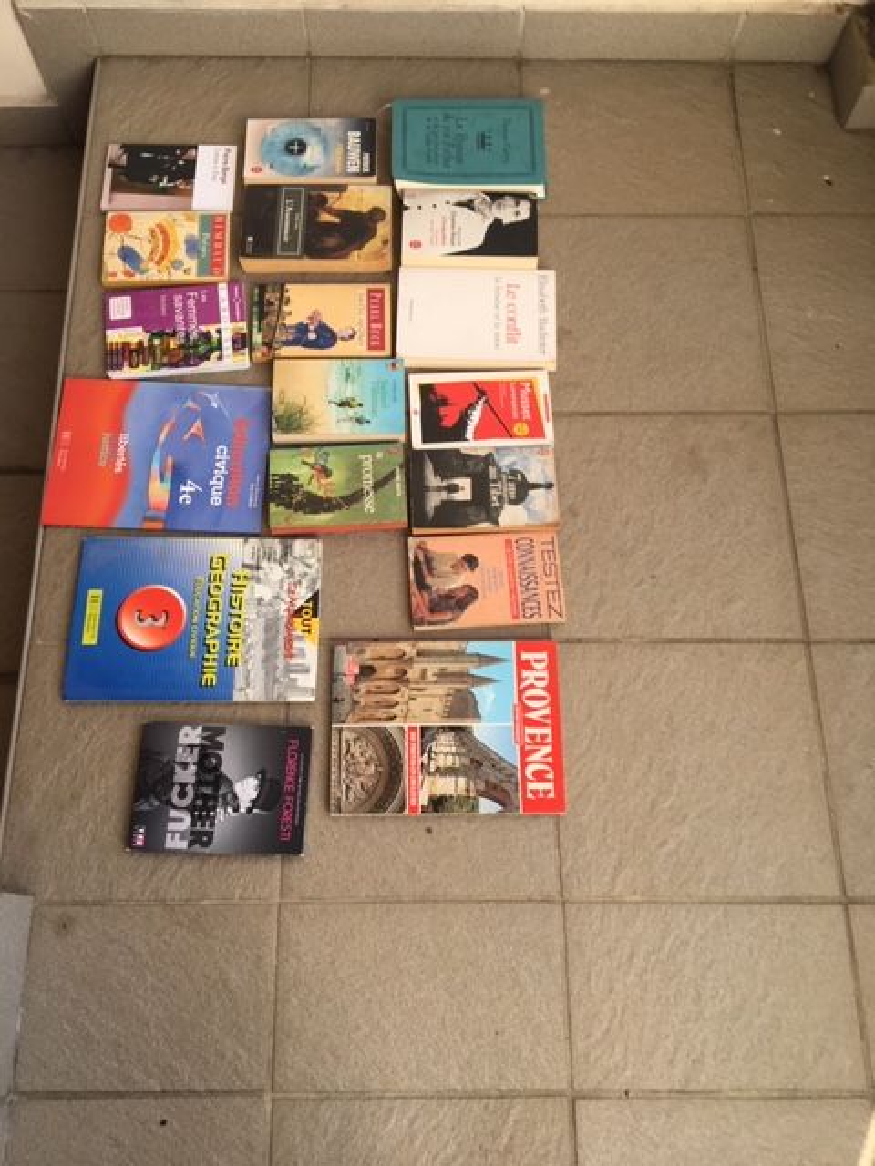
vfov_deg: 61.7
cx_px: 438
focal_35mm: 29
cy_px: 583
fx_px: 977
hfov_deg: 48.2
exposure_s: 1/154
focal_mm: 4.15
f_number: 2.2
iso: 25
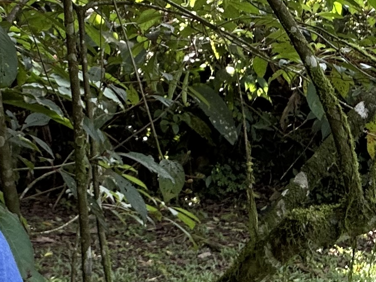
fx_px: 1119
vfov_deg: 13.8
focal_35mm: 103
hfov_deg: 18.8
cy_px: -85
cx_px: 49
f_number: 1.9
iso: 50
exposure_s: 1/121
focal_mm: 2.69
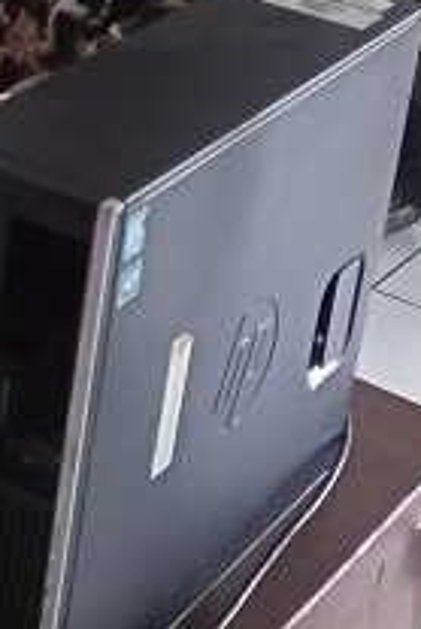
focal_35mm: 98
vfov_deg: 19.8
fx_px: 1716
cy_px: -74
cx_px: -466
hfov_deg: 12.1
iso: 623
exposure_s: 1/33.3
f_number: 1.8
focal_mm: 4.05
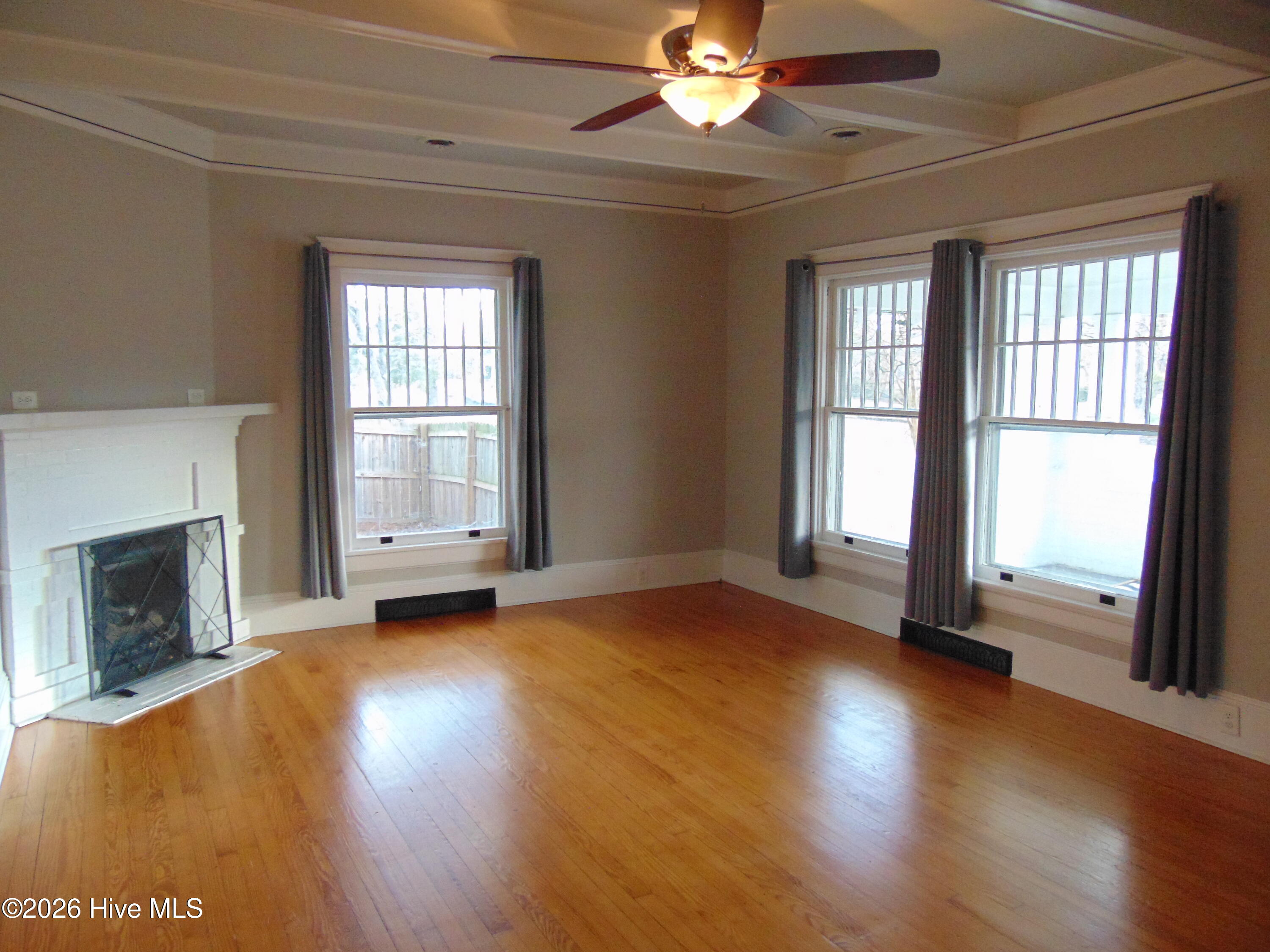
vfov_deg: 54.9
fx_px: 917
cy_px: 476
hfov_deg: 69.4
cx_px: 635
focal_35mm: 25
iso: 400
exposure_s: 1/30
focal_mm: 4.5
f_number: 3
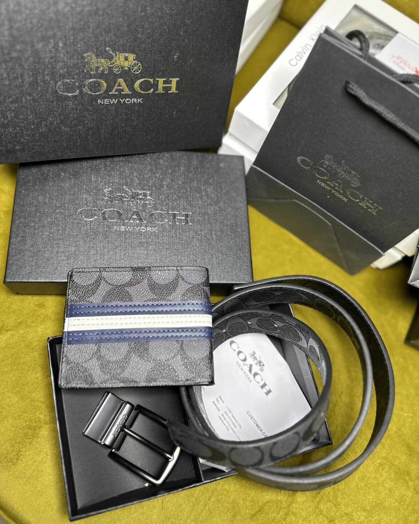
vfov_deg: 66.0
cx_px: 207
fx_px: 403
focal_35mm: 26
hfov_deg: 54.9
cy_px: 254
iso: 160
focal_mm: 6.86
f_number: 1.78
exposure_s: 1/100
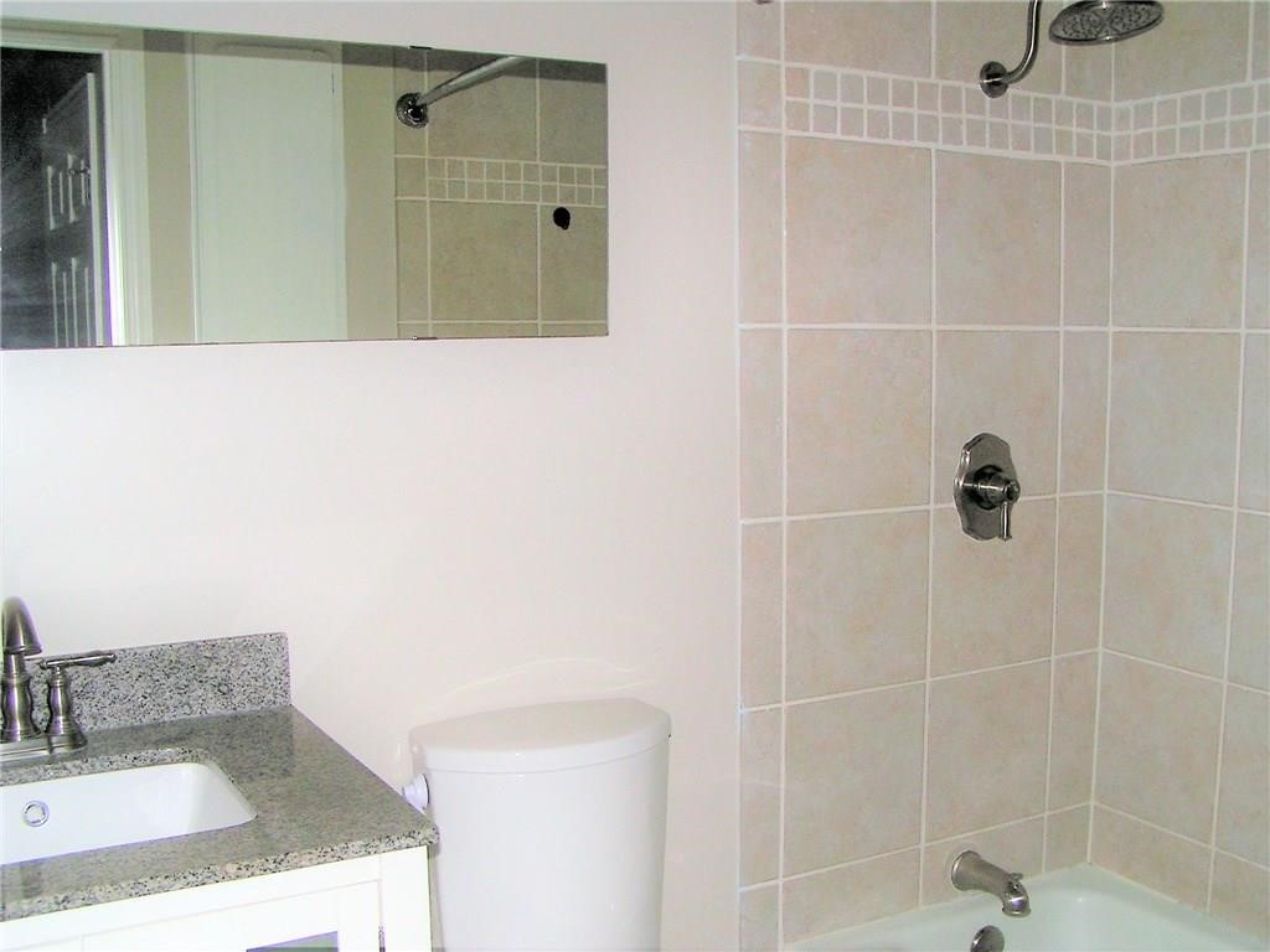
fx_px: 1394
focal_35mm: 38
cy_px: 476
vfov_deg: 37.7
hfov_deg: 49.0
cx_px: 635
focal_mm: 5.8
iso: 100
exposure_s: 1/250
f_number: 5.6
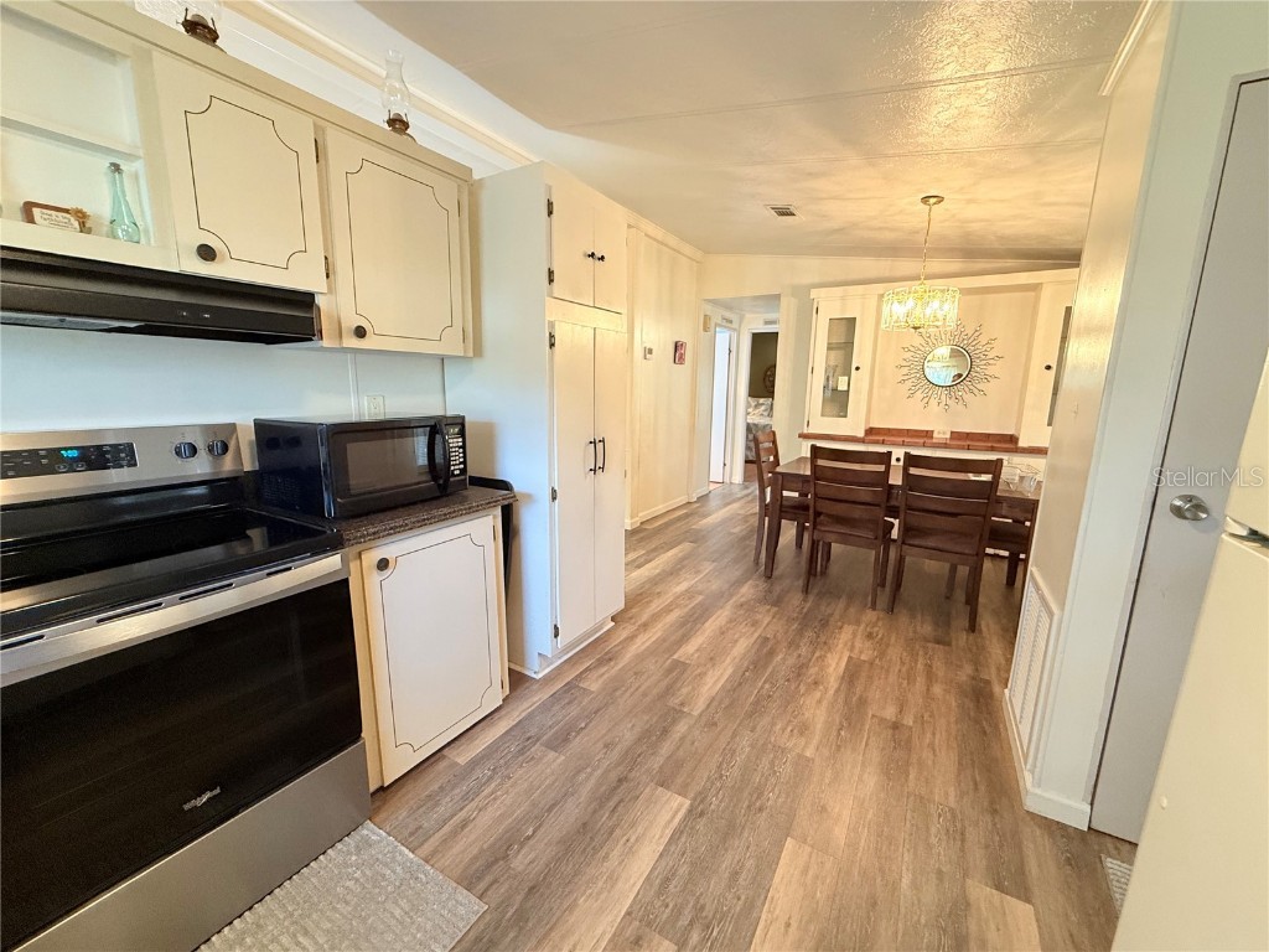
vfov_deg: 85.7
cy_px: 476
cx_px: 634
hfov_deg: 102.1
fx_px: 513
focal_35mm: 14
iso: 400
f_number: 2.2
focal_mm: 2.22
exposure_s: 1/60
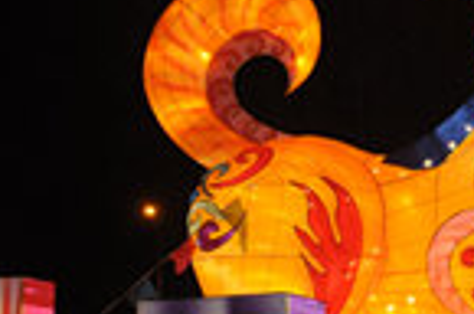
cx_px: 552
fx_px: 1498
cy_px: 227
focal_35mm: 114
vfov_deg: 11.9
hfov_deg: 17.2
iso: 1250
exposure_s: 1/60
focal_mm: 22
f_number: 8
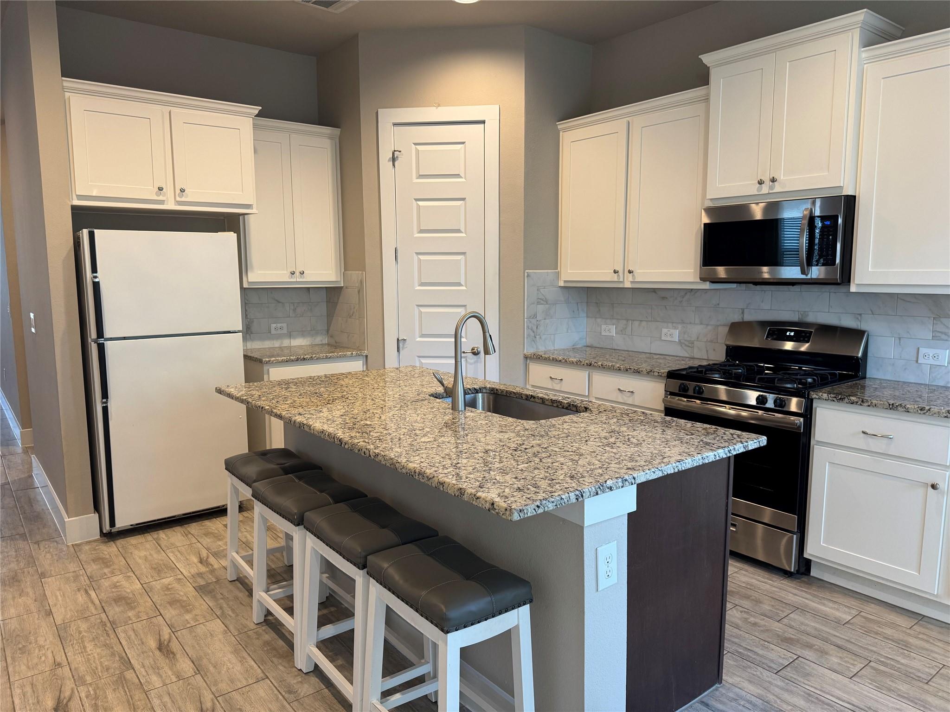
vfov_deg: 56.8
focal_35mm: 24
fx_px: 659
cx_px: 475
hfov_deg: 71.6
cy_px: 356
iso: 160
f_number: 1.78
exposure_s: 1/60
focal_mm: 6.76
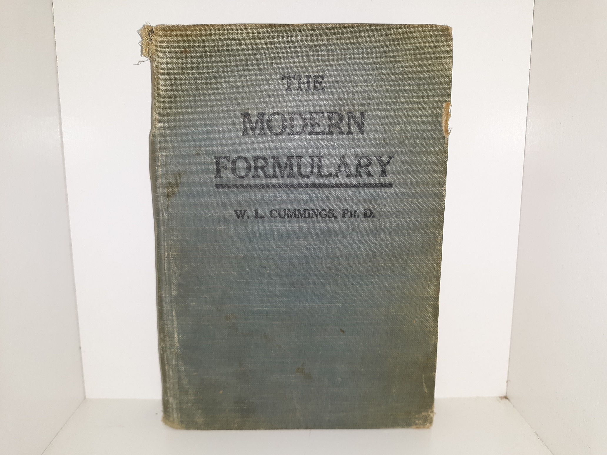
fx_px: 491
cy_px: 228
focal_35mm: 28
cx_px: 304
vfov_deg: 49.7
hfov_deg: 63.4
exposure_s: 1/127
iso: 40
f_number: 1.7
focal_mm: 3.7
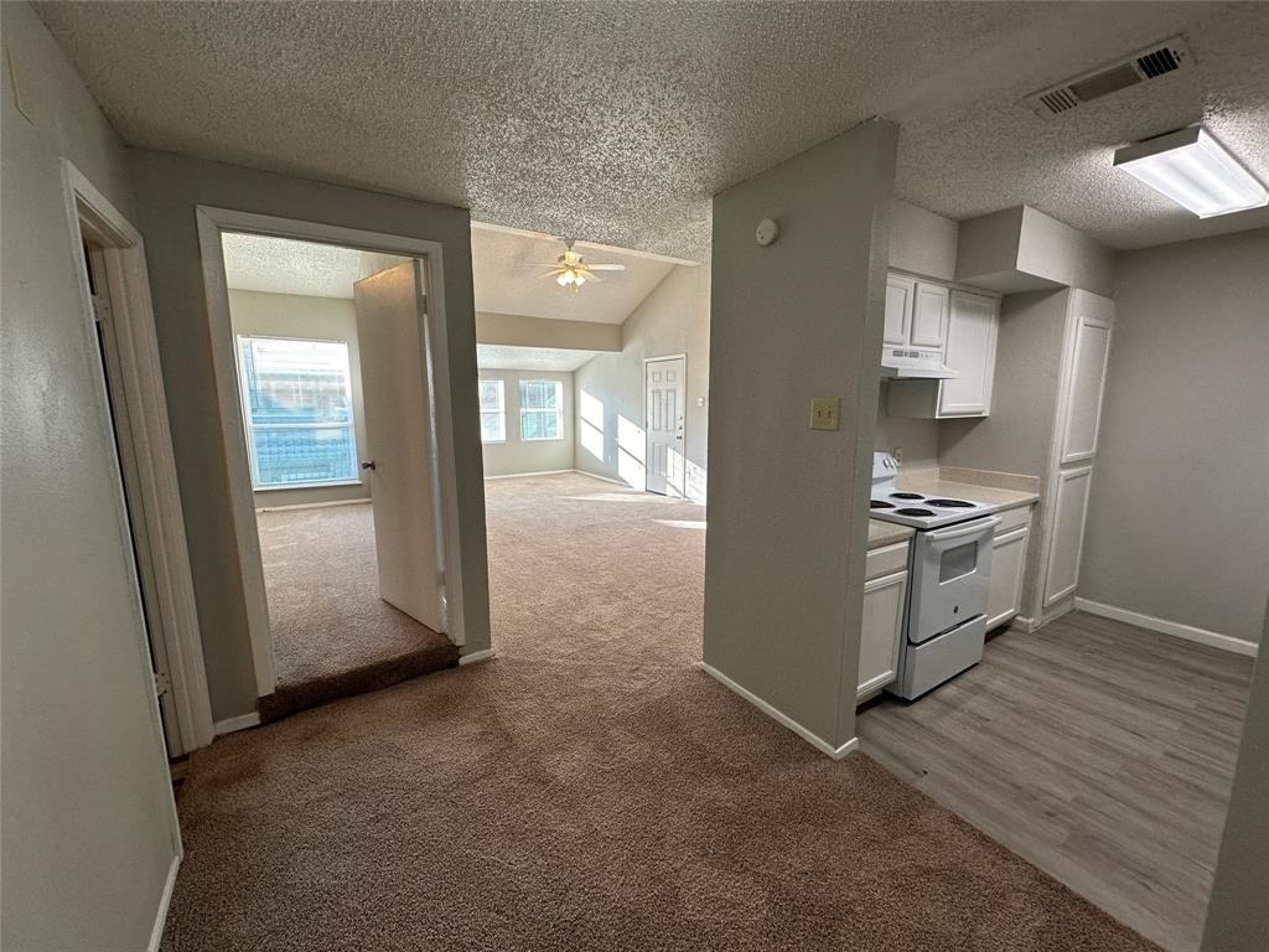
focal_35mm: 14
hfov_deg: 102.1
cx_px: 634
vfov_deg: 85.7
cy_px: 476
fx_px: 513
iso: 100
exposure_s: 1/120
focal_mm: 2.22
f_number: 2.2
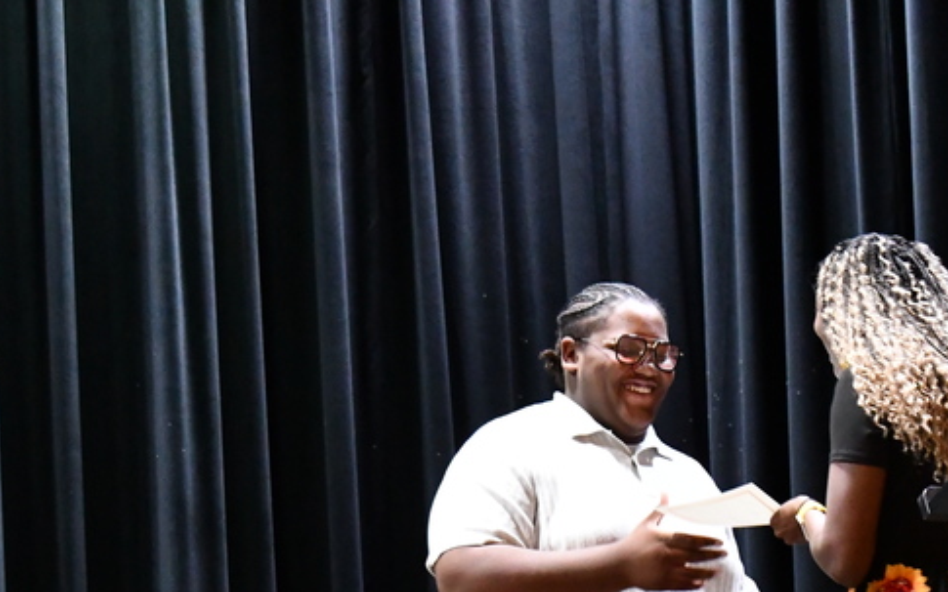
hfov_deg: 13.5
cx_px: 536
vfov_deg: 8.4
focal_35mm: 155
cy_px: 663
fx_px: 4004
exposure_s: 1/60
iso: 7200
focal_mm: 48
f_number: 5.3
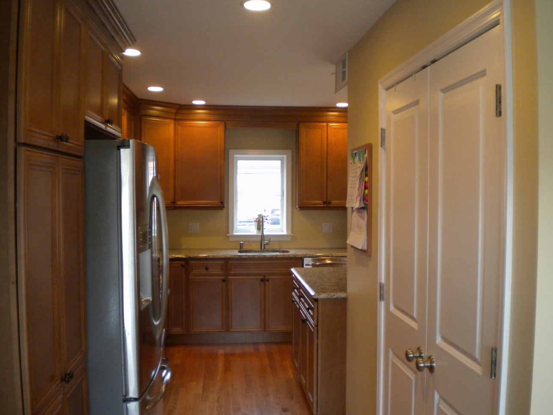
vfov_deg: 39.7
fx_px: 575
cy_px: 211
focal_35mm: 36
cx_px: 282
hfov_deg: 51.4
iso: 355
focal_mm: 6.3
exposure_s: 1/55.7
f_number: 3.1
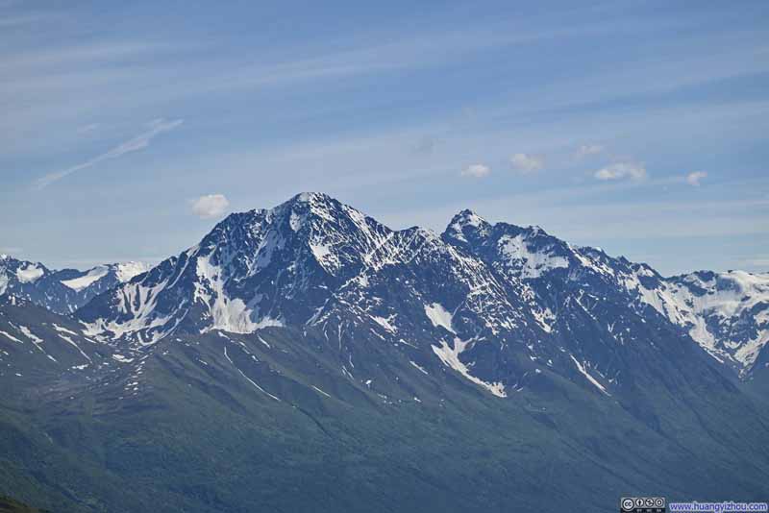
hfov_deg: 17.1
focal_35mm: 120
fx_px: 2564
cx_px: 384
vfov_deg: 11.4
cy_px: 256
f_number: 6.3
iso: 100
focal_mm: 120
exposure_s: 1/2000
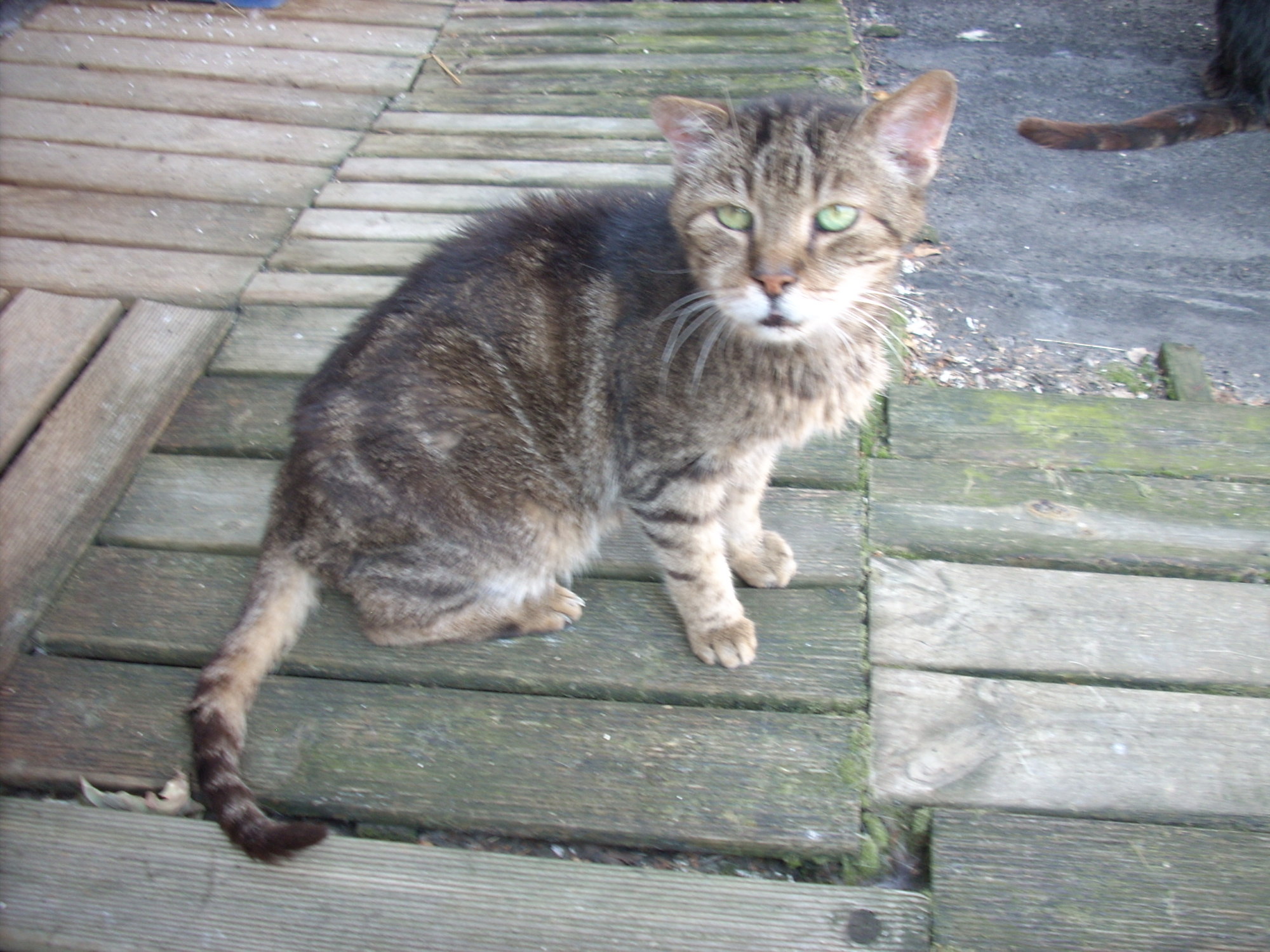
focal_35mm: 37
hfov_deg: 50.1
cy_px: 476
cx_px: 635
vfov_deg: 38.7
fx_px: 1357
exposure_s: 1/40.6
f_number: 2.8
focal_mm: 6.2
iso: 64
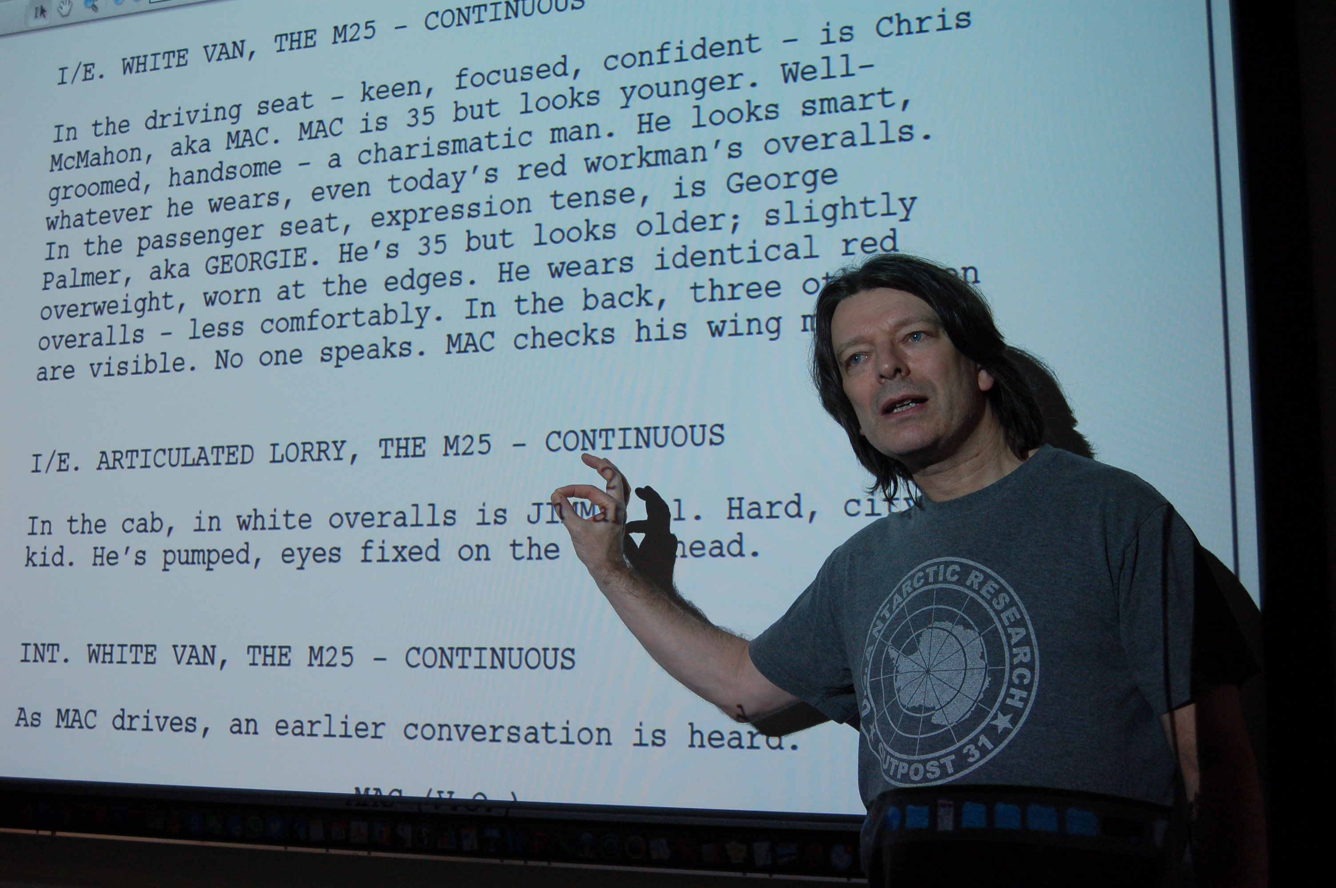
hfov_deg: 49.6
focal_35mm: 39
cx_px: 668
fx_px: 1446
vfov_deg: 34.1
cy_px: 444
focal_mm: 26
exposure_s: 1/100
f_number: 5
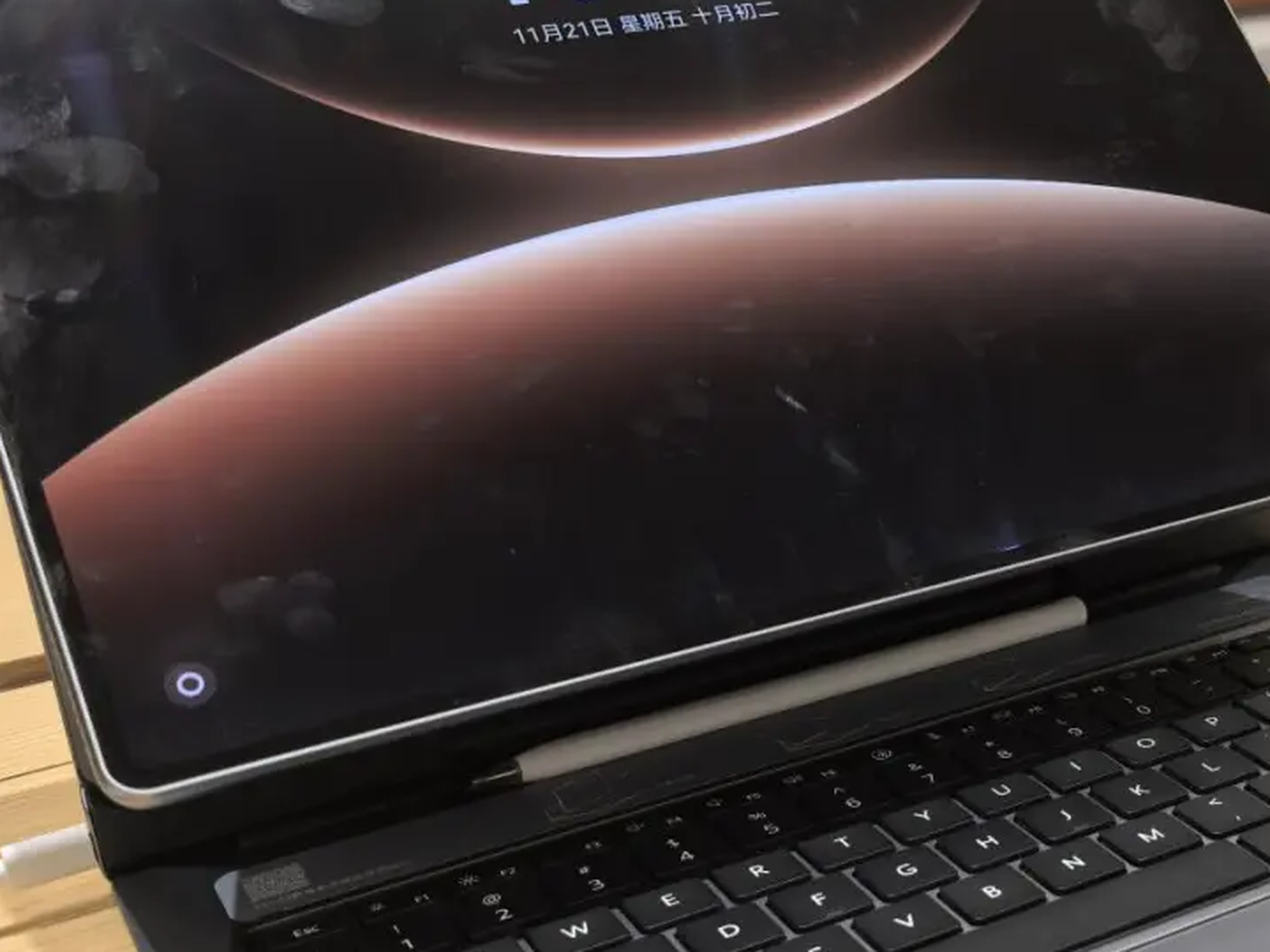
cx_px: 1095
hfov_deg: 34.0
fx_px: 1981
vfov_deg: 26.8
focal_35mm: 54
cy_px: 652
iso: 64
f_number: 2
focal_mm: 6.98
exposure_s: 1/100
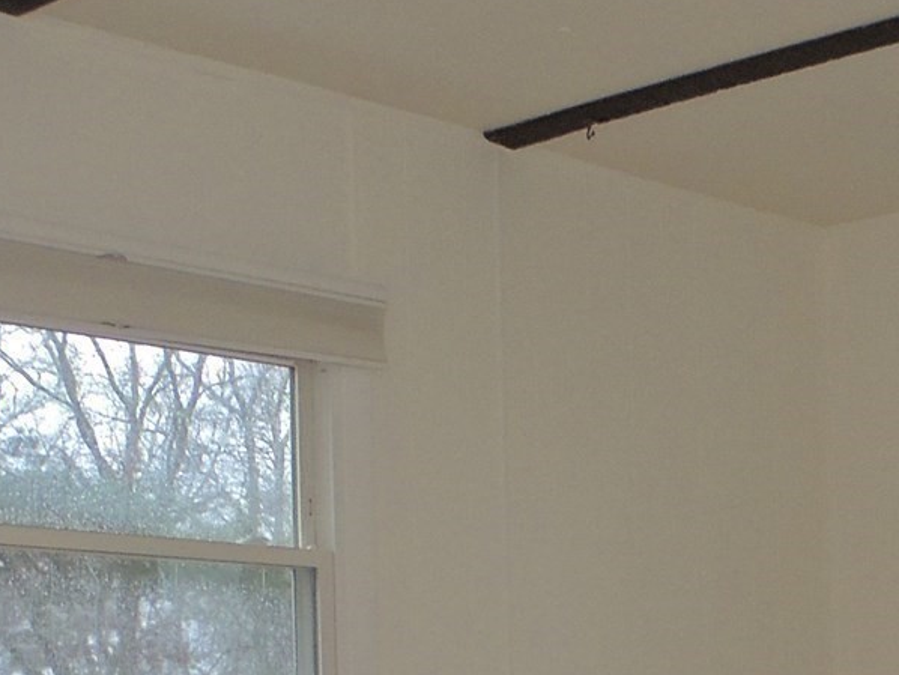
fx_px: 2936
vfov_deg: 12.6
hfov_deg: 17.0
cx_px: 899
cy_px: 941
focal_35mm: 113
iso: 400
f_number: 3.2
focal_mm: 5.8
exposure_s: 1/40
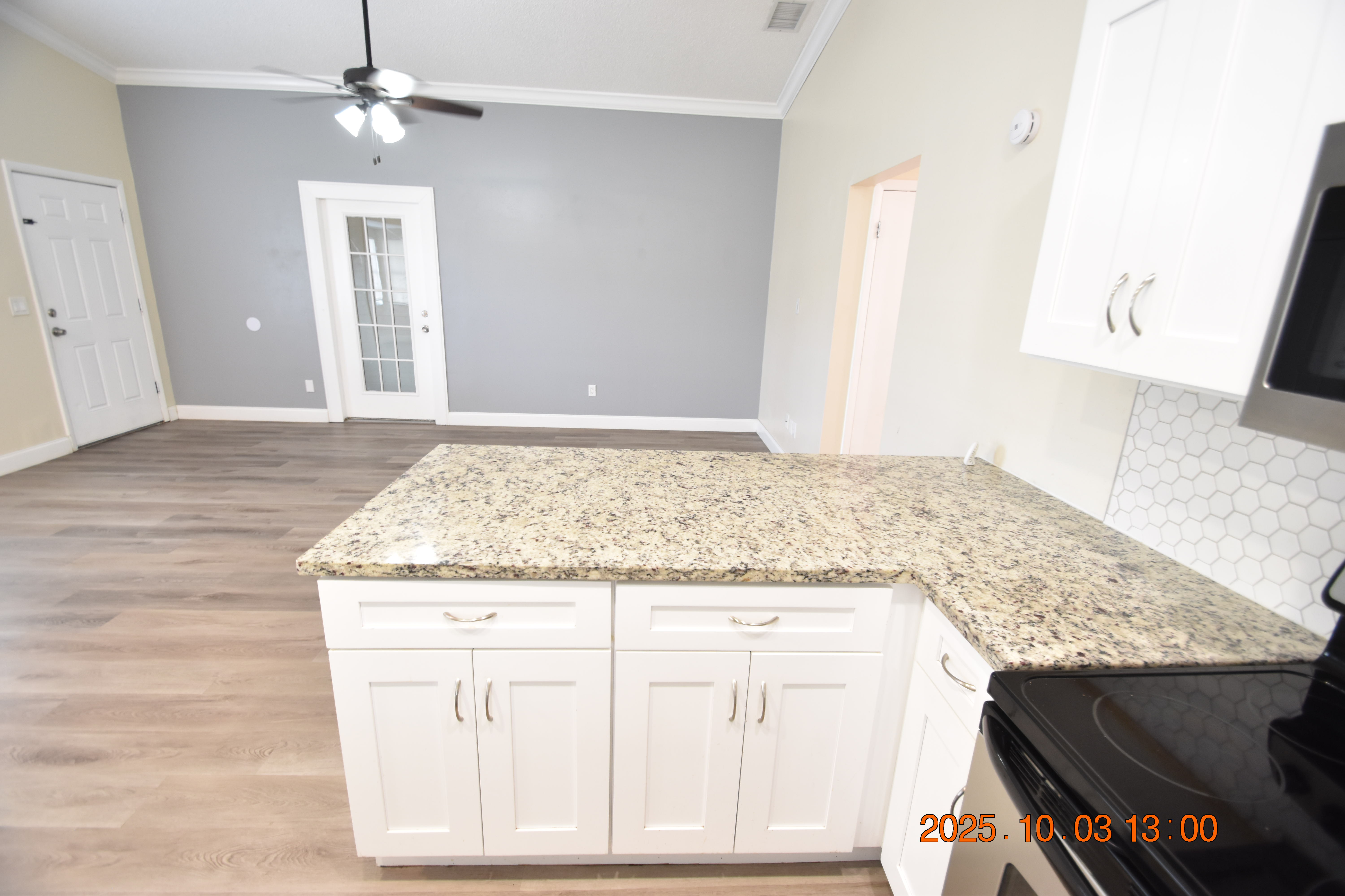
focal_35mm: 15
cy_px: 448
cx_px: 672
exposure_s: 1/20
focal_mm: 10
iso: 800
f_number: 3.5
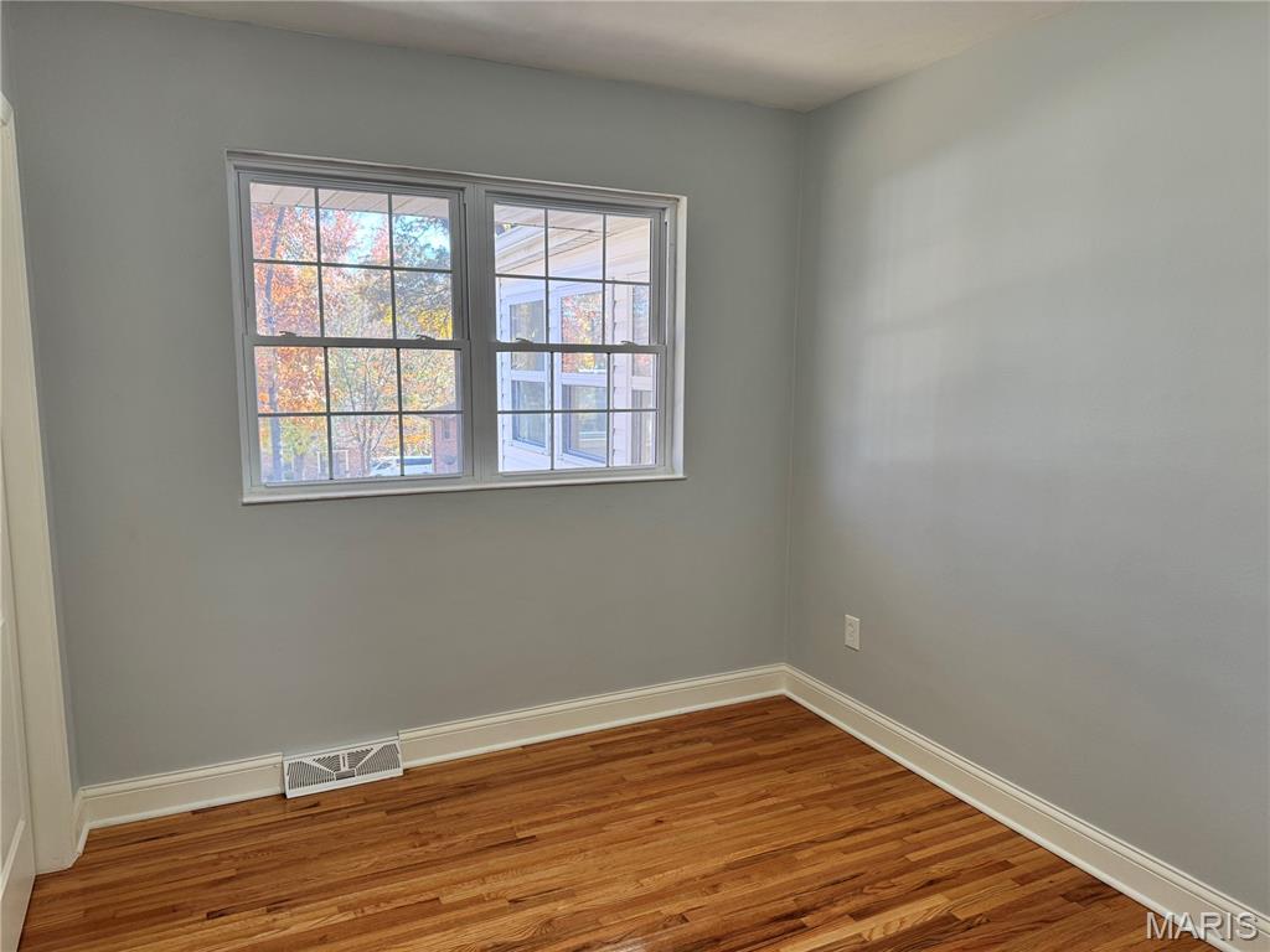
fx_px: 881
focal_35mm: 24
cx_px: 635
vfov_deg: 56.8
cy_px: 476
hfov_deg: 71.6
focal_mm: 6.76
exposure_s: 1/120
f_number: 1.78
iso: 125
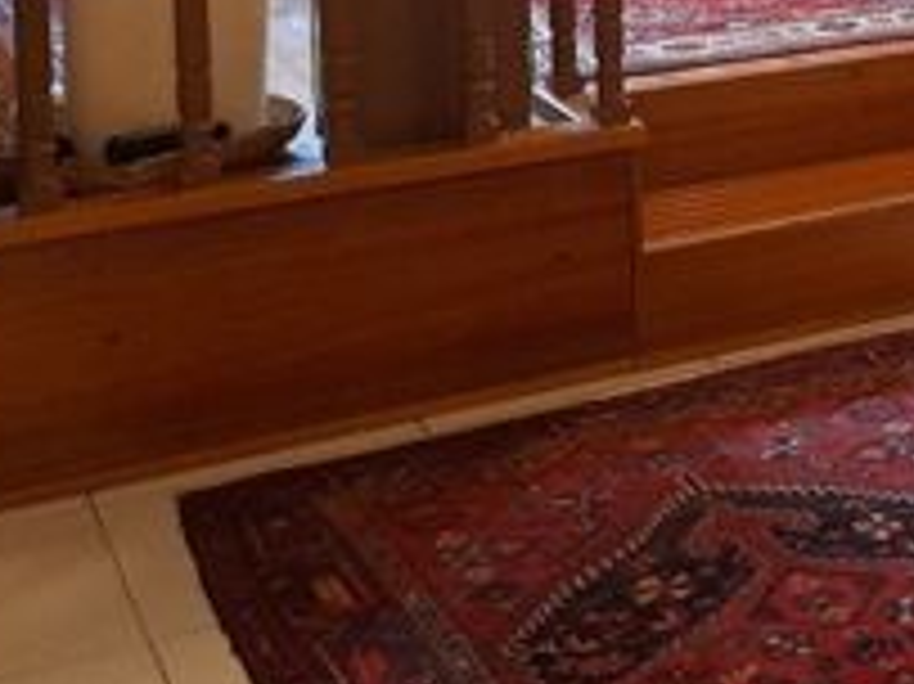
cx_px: 1159
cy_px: -302
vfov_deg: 15.8
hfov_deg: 20.7
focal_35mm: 87
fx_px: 2296
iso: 500
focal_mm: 4.6
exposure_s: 1/25
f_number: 2
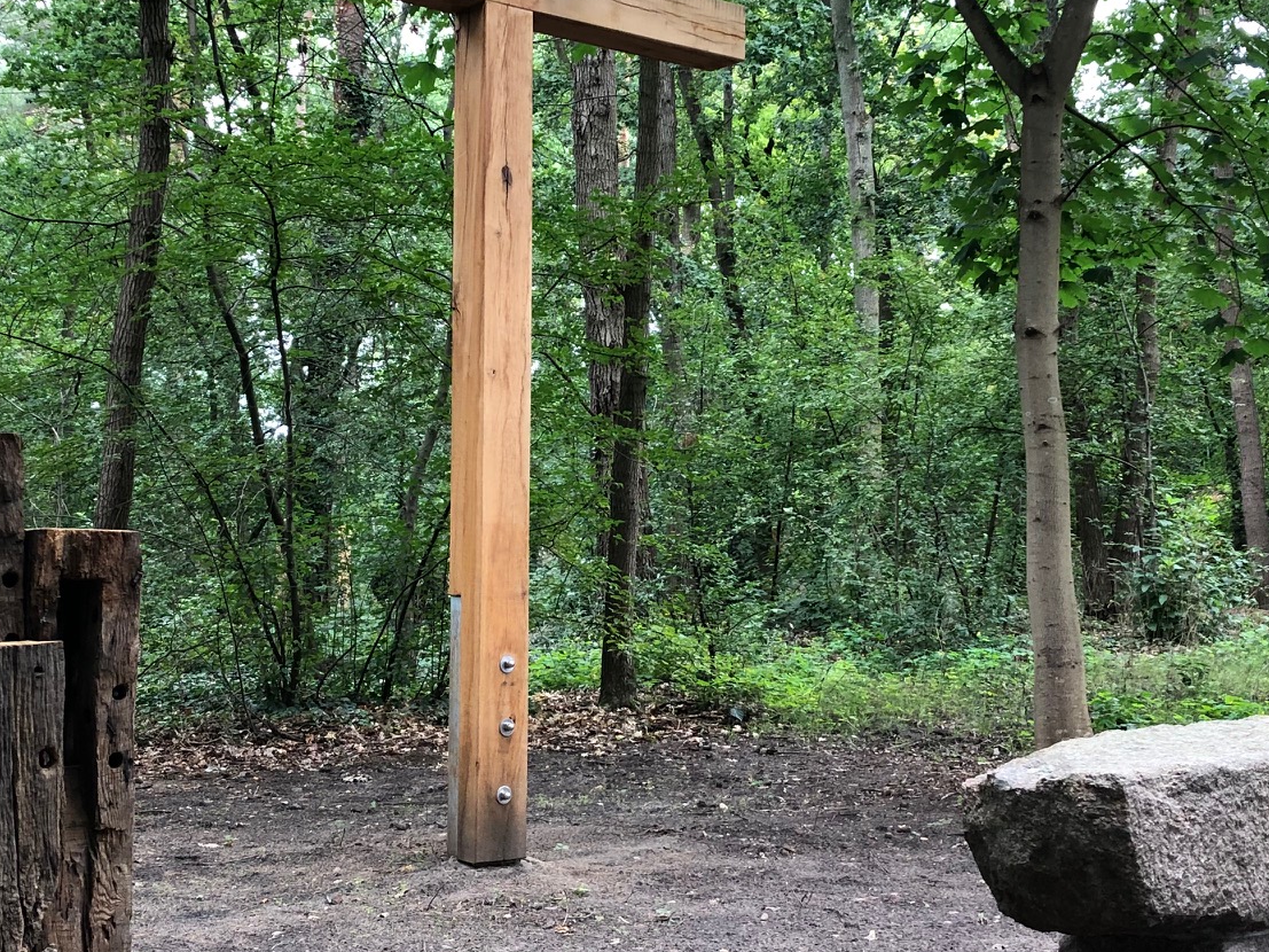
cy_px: 419
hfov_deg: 37.5
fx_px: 1869
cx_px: 587
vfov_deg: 28.5
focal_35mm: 51
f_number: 1.8
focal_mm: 4
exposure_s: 1/40
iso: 32
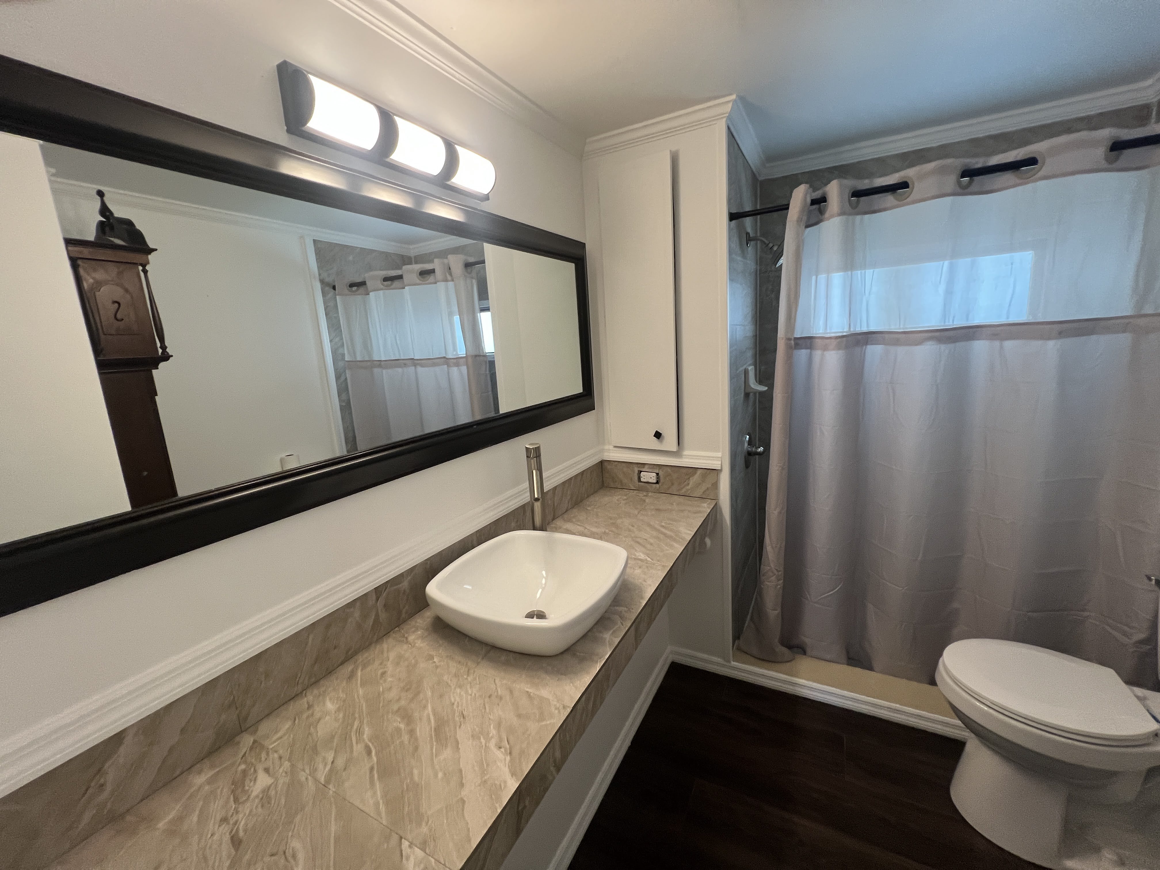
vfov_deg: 89.9
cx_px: 580
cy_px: 435
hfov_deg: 106.2
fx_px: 436
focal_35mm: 13
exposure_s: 1/120
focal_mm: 1.57
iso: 200
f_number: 1.8
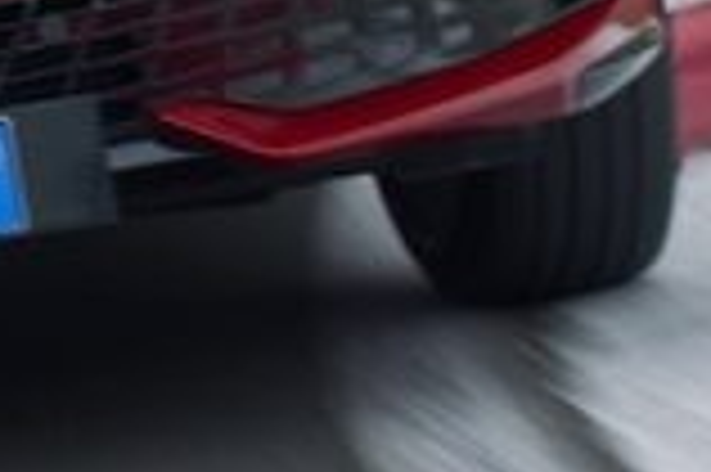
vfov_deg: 6.6
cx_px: -747
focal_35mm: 208
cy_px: -70
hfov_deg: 9.2
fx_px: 4104
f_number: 7.1
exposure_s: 1/40
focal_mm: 32
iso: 200
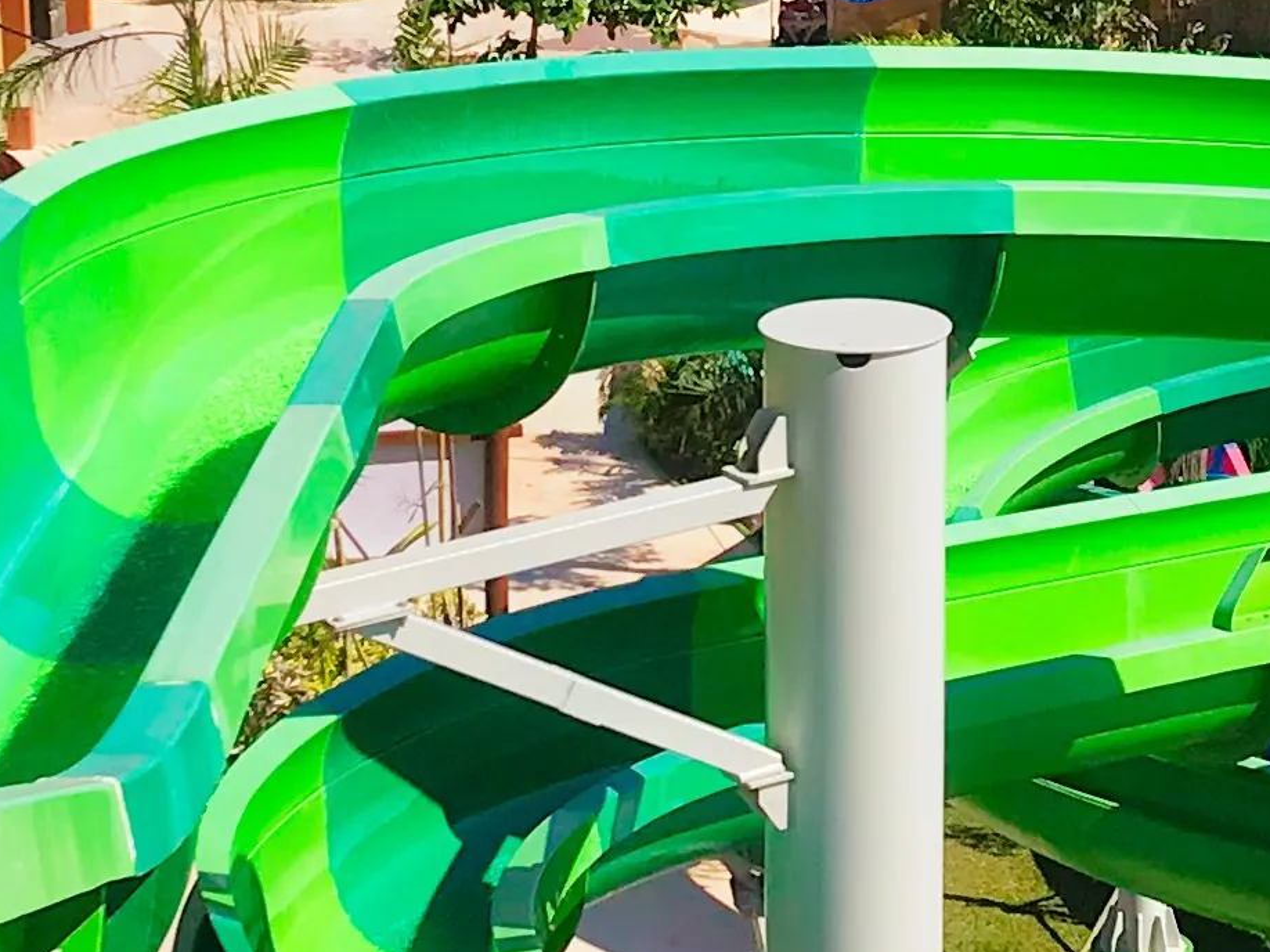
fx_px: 4511
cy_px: 317
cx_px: 724
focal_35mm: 123
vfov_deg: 12.0
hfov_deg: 16.0
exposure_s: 1/3546
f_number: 1.8
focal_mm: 3.99
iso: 20
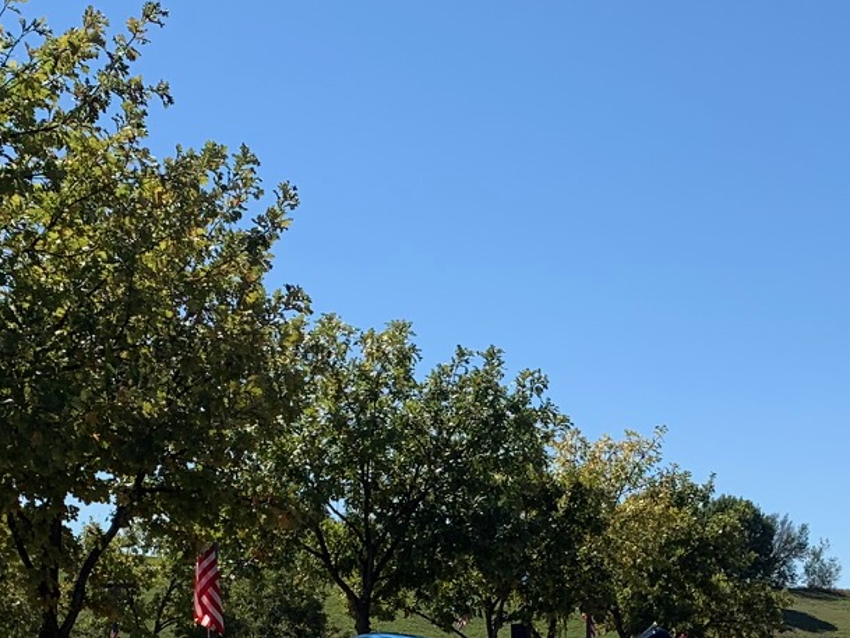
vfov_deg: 16.3
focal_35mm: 86
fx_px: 2112
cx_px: 523
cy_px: 818
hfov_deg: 22.7
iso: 25
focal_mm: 4.25
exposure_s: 1/2755
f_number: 1.8
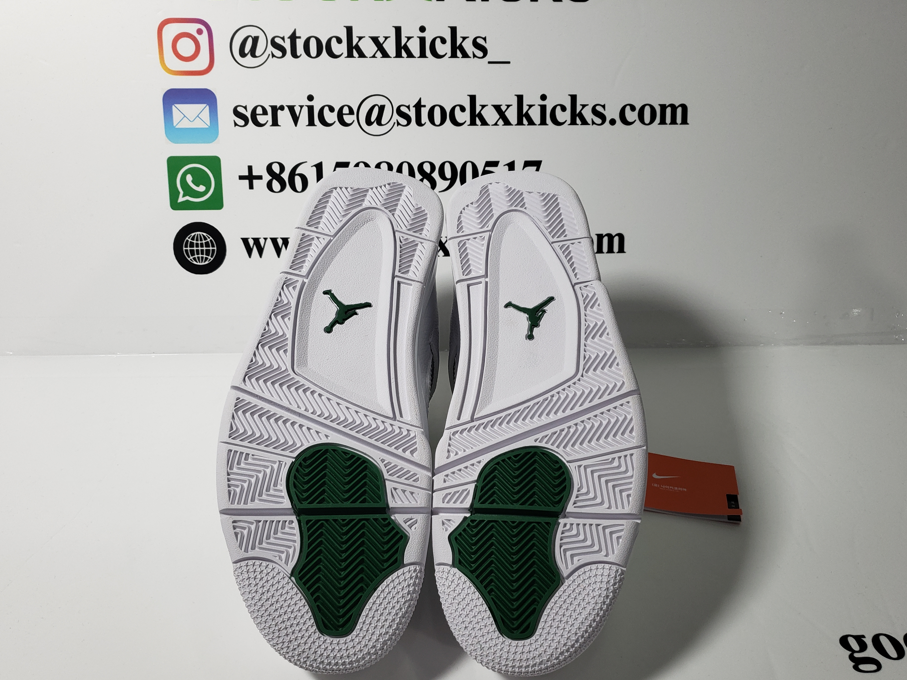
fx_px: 760
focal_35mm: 29
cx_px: 447
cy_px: 375
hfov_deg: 61.7
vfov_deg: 48.1
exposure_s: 1/506
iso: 50
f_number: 1.5
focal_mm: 4.3
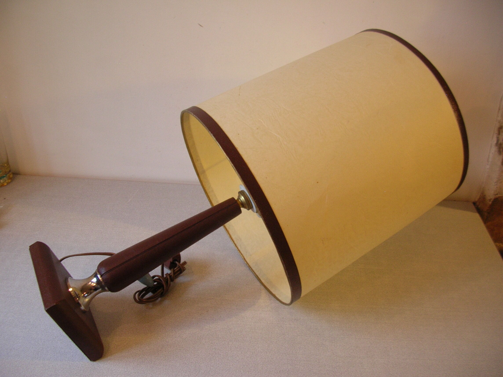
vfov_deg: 40.6
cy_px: 188
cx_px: 252
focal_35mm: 35
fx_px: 508
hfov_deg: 52.7
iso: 86
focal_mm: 5.8
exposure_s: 1/5.7
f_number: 2.8
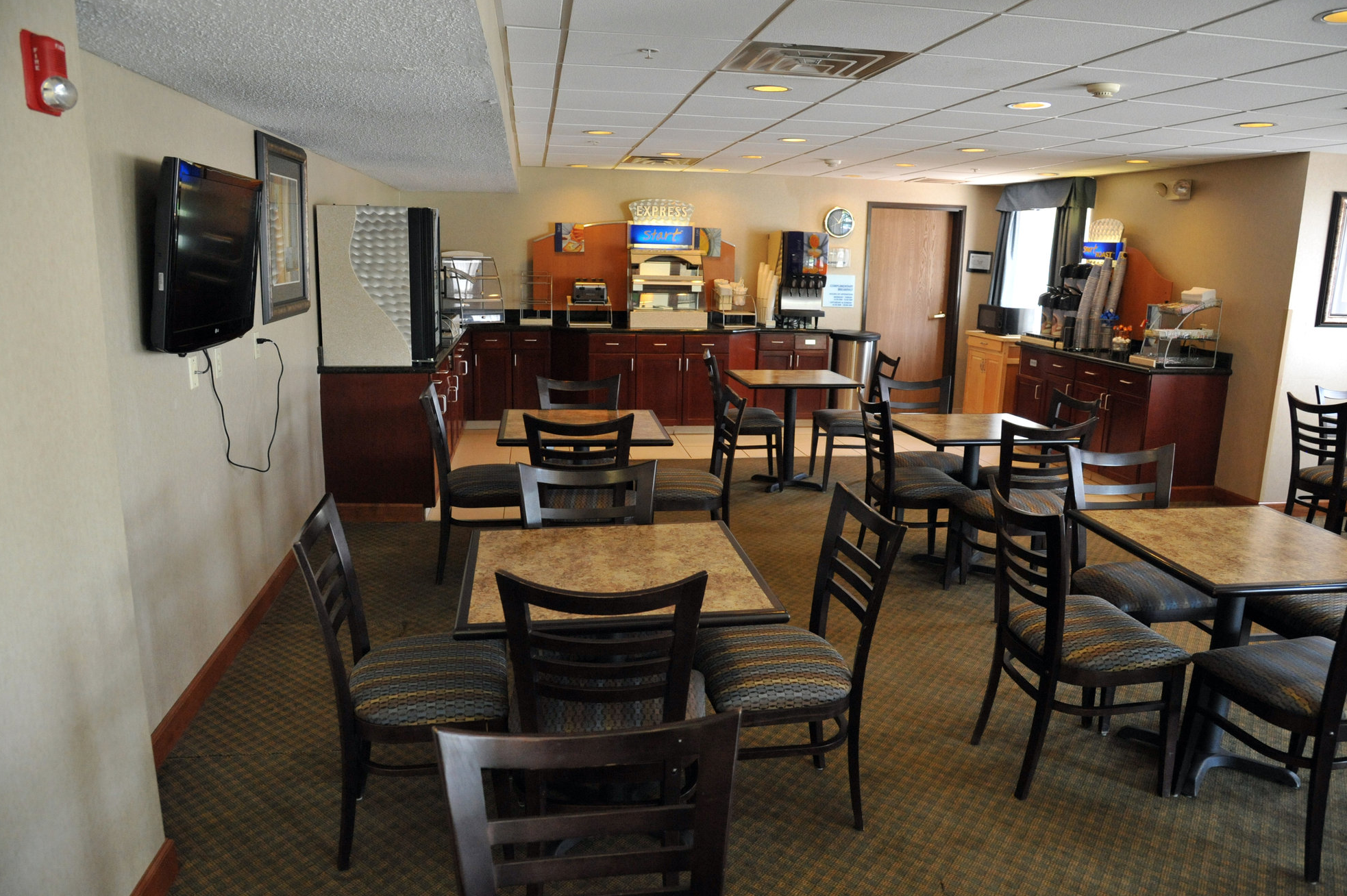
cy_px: 464
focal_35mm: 25
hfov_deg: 71.5
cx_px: 684
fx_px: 935
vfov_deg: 51.2
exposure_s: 1/60
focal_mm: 24
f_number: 5.6
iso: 3200
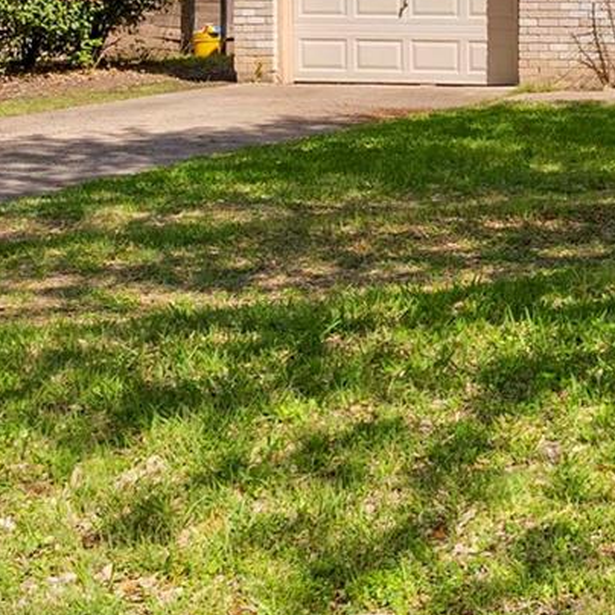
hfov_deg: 22.2
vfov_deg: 23.3
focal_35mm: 70
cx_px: 798
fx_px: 1404
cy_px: -54
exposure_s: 1/250
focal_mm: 16.2
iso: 100
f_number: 7.1
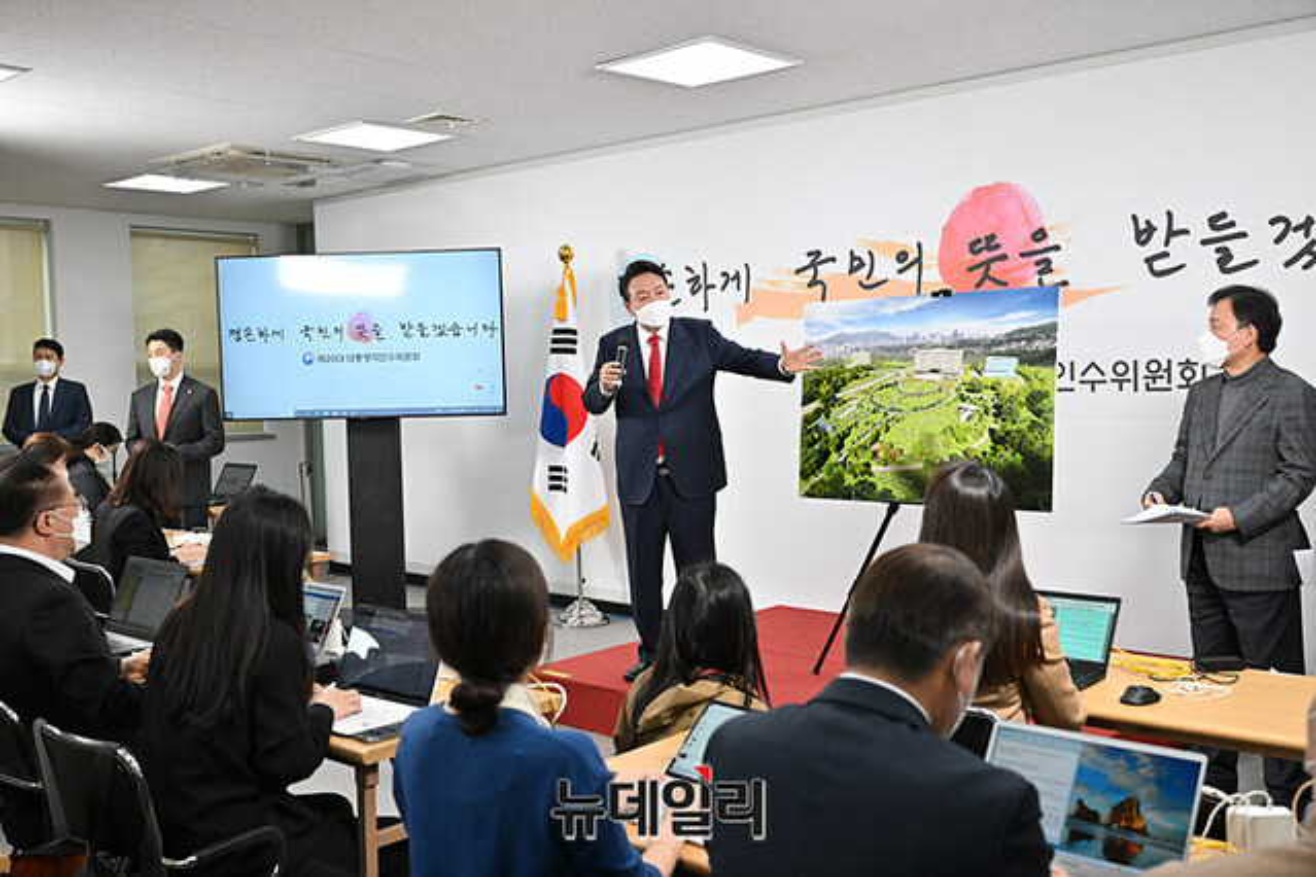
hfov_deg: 54.4
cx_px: 658
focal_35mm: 35
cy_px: 438
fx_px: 1279
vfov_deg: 37.9
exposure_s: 1/400
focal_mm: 35
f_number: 4.5
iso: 1600
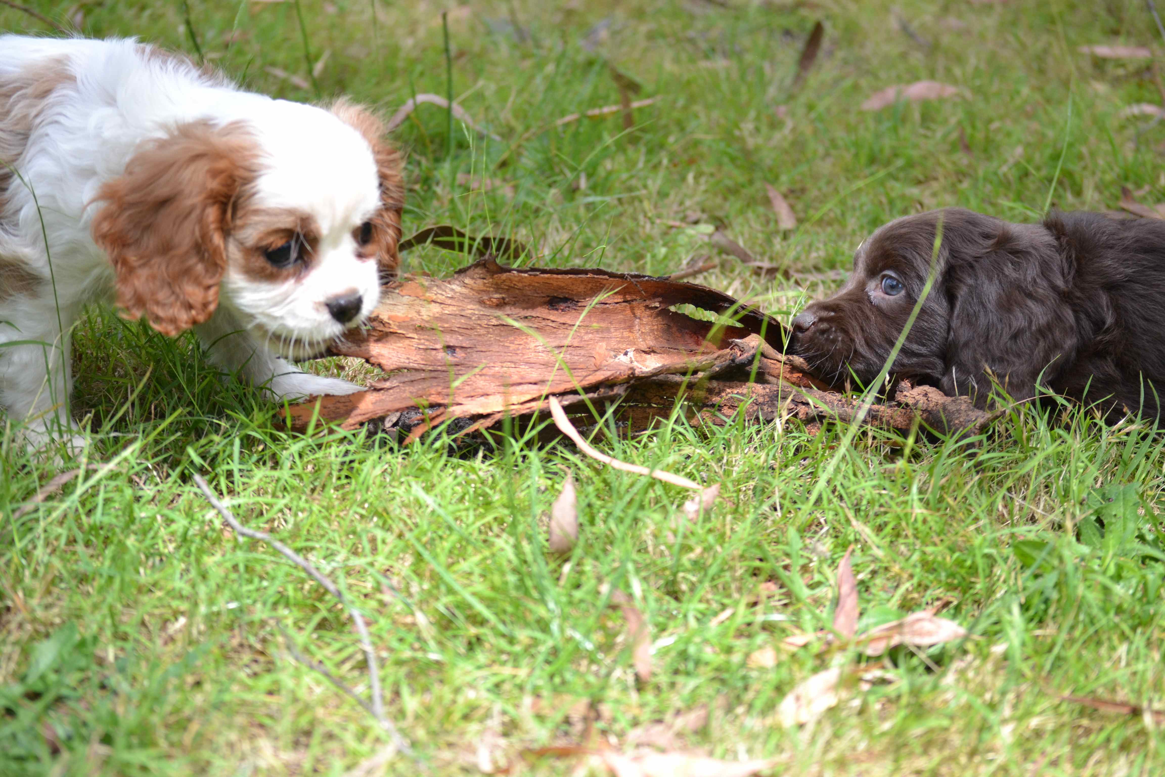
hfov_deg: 24.6
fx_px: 2670
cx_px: 582
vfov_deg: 16.6
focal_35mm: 82
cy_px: 388
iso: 400
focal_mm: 55
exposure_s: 1/1000
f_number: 4.5
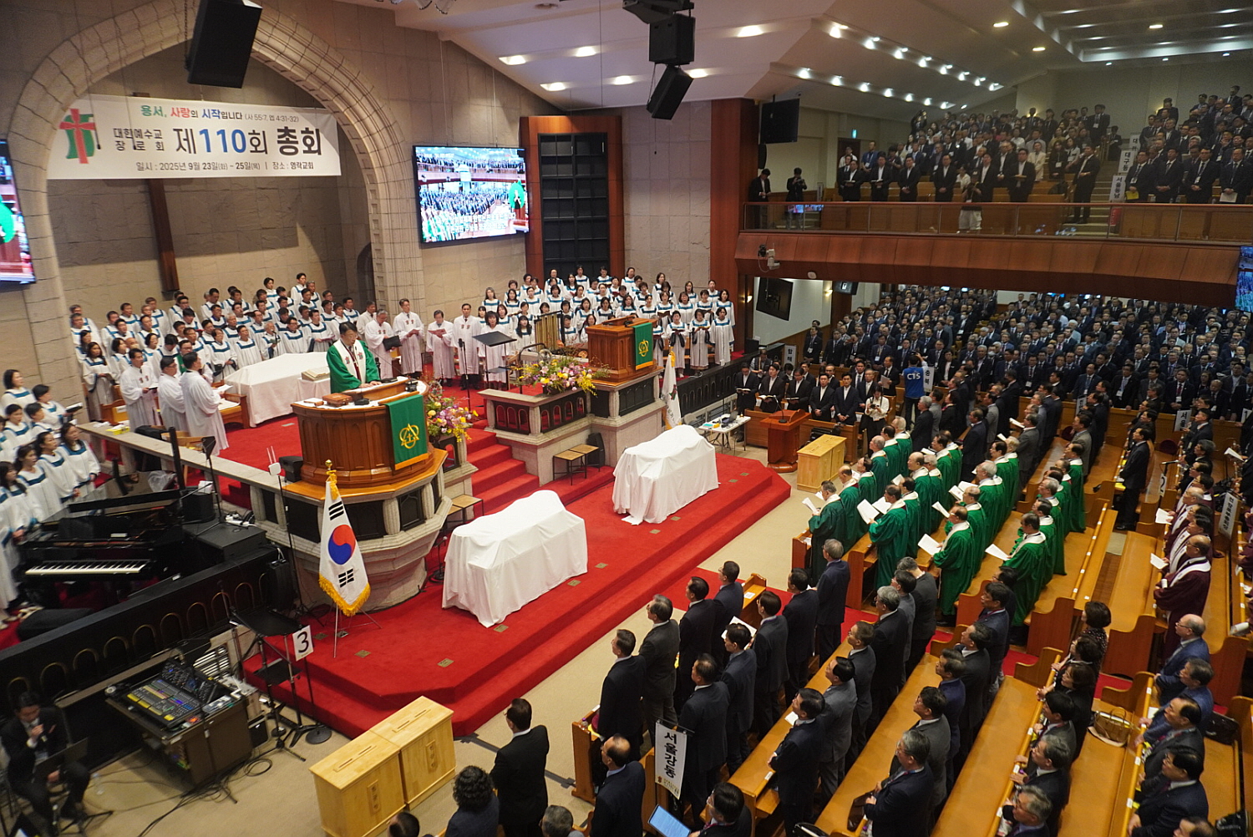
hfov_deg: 73.7
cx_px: 626
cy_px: 418
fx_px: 836
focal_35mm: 24
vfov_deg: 53.2
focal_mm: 16
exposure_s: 1/160
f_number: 4
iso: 800
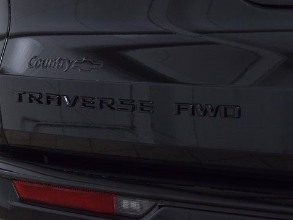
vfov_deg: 10.9
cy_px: 105
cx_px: 112
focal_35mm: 136
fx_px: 1151
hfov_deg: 14.5
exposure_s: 1/30
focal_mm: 70
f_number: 7.1
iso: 1400
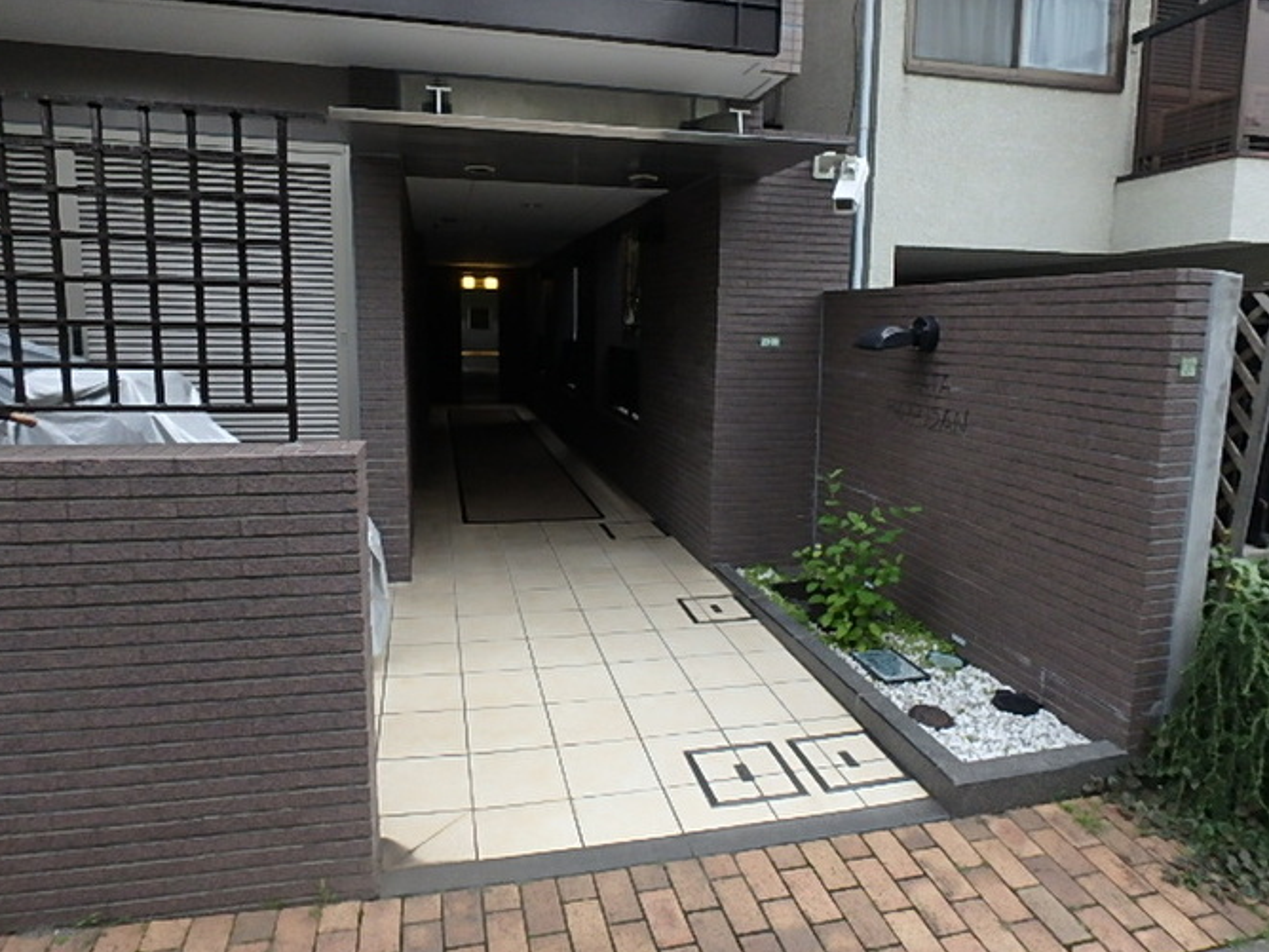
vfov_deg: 61.1
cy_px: 478
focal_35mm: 22
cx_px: 638
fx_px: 807
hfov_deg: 76.4
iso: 400
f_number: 3.5
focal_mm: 3.7
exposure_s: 1/250
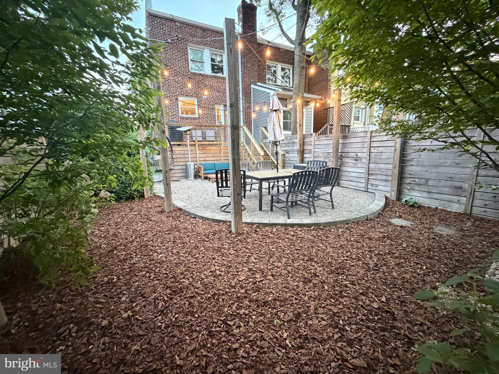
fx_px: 202
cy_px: 187
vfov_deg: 85.7
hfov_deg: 102.1
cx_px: 250
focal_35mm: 14
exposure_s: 1/40
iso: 1250
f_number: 2.2
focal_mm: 2.22
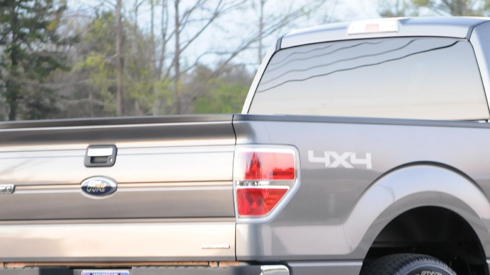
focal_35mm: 247
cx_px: 469
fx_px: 3211
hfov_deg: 8.7
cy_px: 212
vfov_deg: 4.9
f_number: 4.2
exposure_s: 1/20
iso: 800
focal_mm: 75
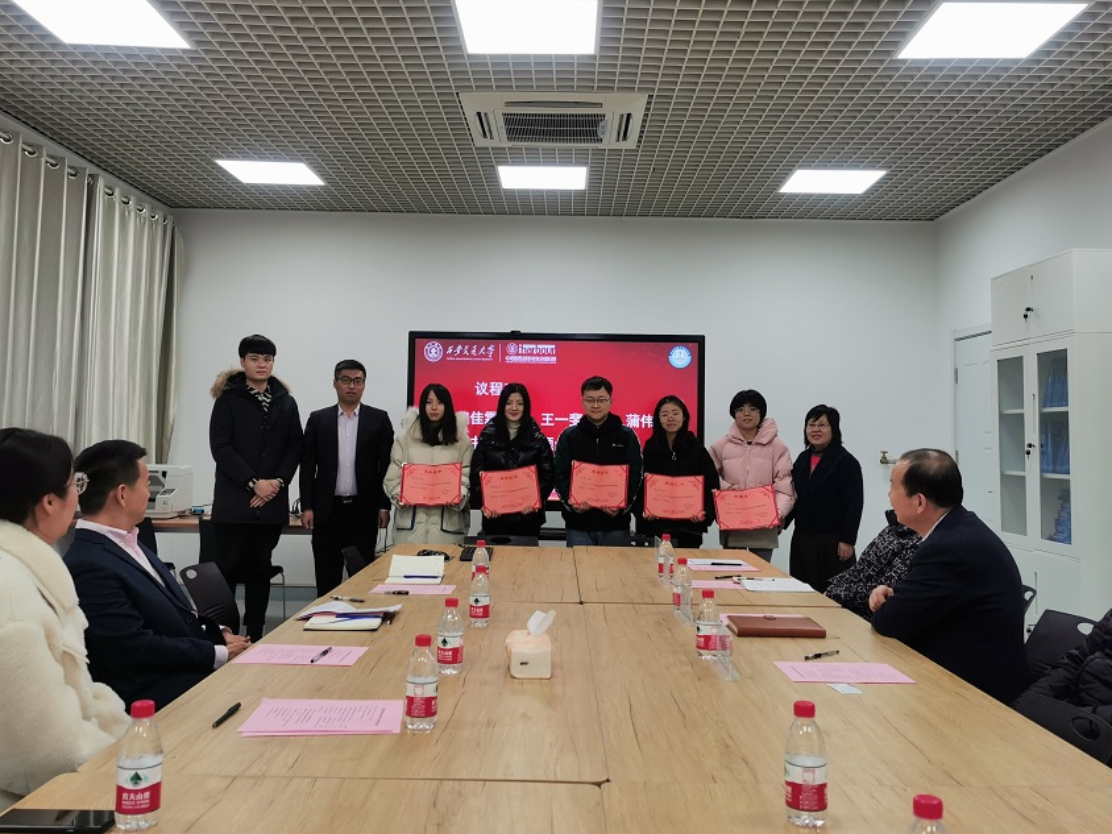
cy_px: 392
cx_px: 547
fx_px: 1028
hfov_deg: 56.8
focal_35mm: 32
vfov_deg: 44.1
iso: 64
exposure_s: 1/100
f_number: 1.6
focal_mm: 5.56
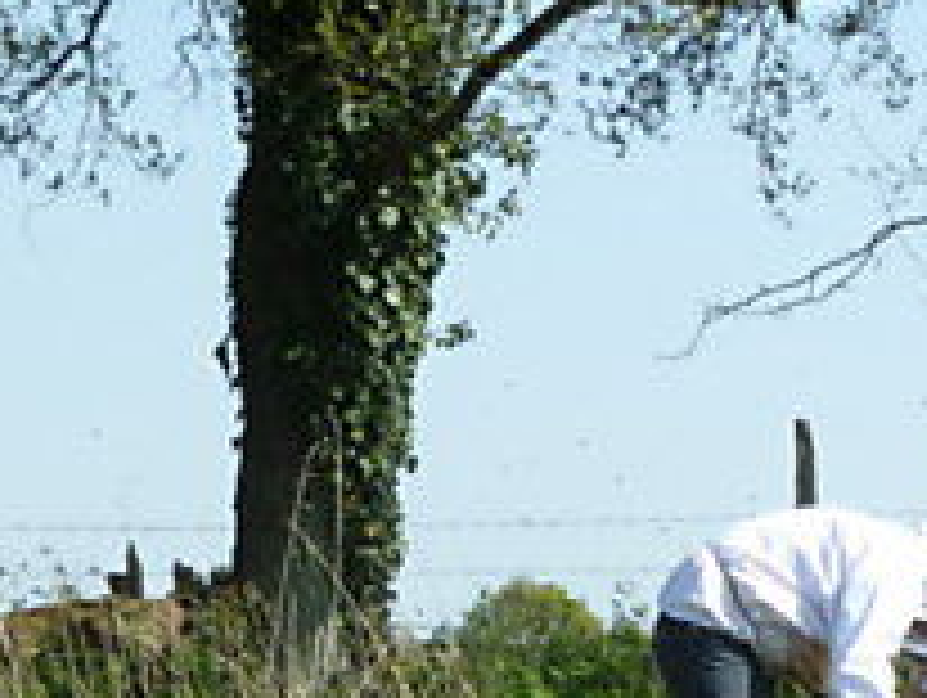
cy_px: 1130
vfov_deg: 7.8
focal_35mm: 186
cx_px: 972
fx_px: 4987
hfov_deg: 10.5
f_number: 4
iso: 80
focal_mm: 7.9
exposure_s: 1/320
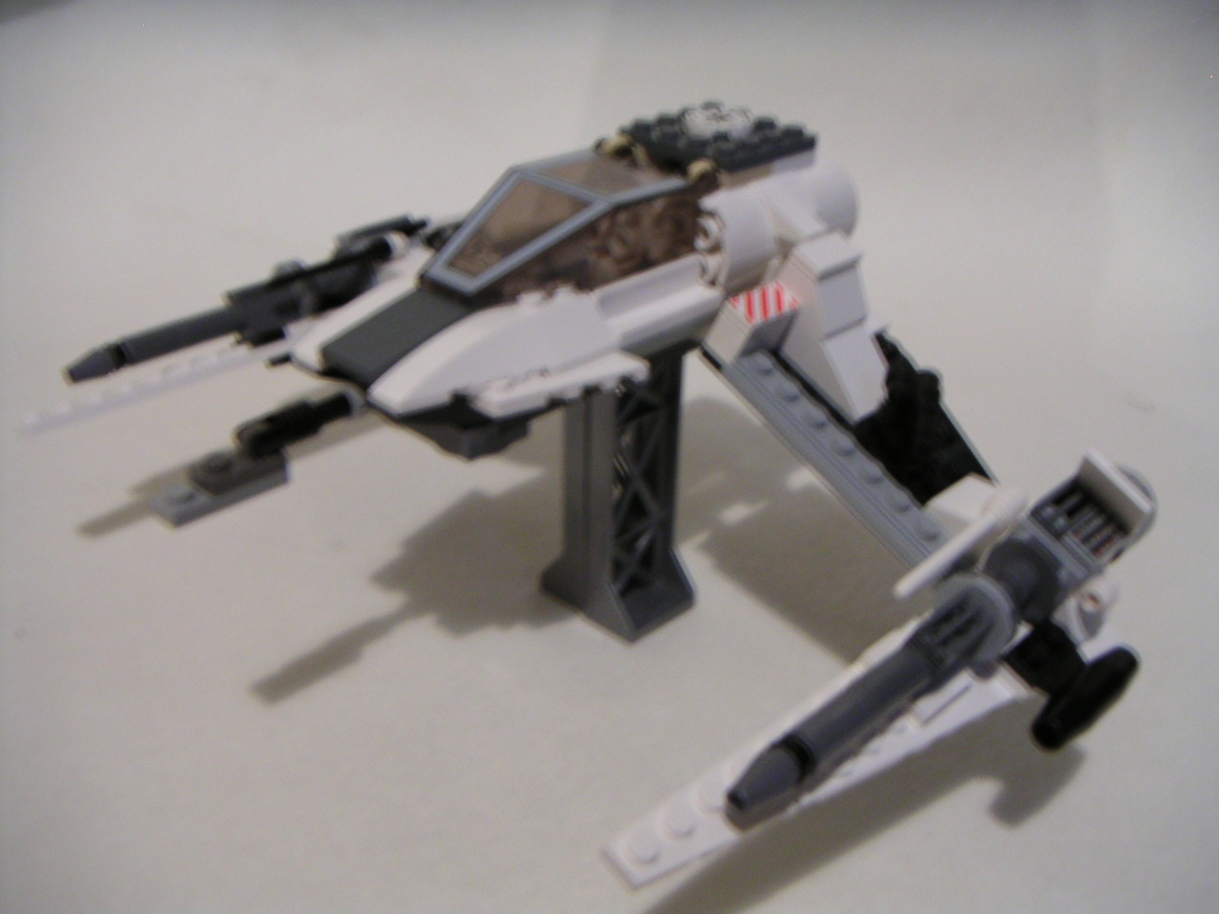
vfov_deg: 38.7
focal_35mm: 37
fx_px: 1303
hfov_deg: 50.1
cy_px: 457
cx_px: 610
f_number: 2.8
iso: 100
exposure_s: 1/2
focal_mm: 4.8
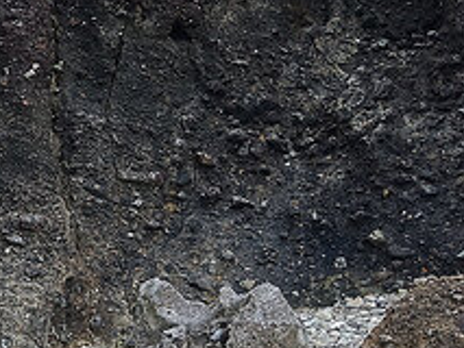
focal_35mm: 75
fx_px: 1006
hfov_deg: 23.2
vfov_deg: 19.7
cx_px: -126
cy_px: 185
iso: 340
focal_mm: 3.87
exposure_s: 1/120
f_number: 2
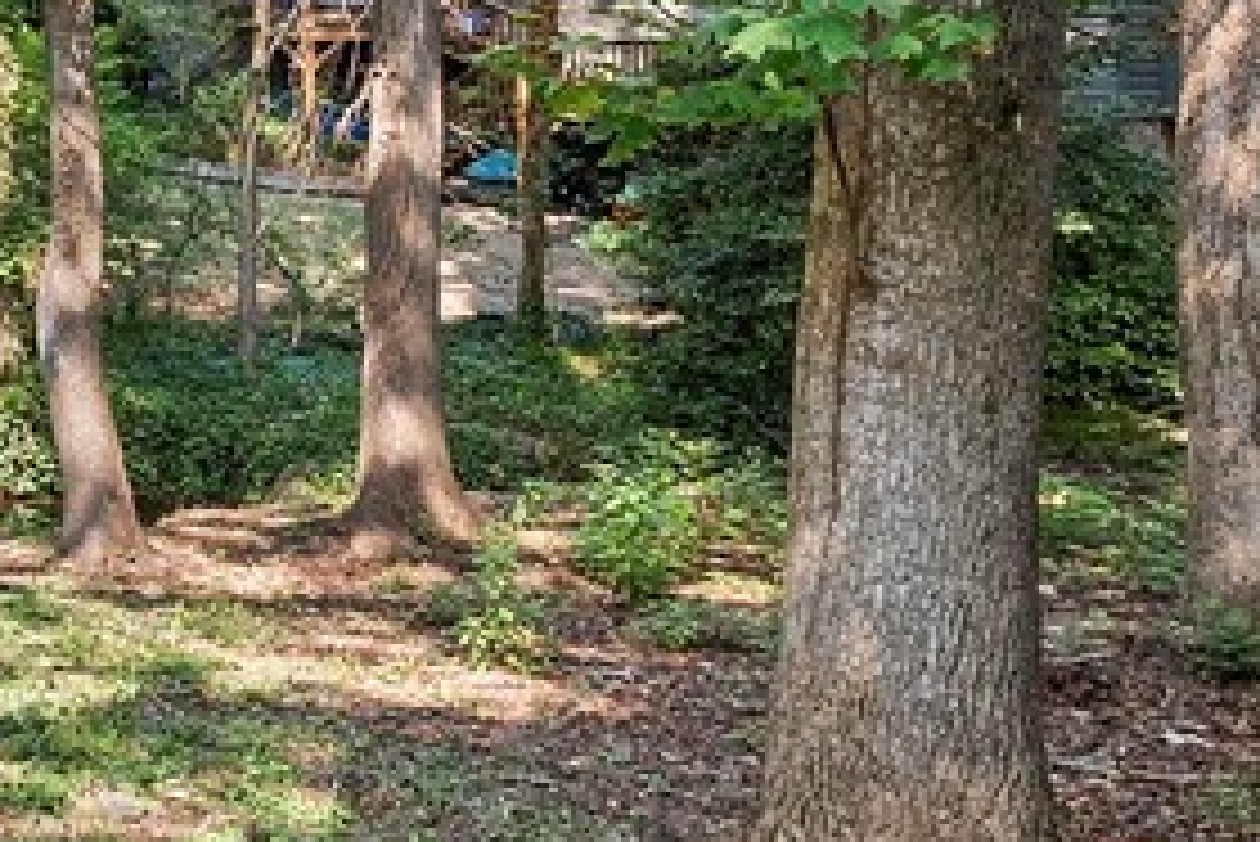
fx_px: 2171
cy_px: 77
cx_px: -857
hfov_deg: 22.7
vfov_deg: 21.4
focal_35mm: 62
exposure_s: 1/40
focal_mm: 16
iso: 800
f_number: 8
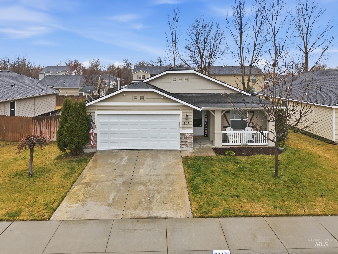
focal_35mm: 24
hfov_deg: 71.6
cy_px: 127
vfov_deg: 56.8
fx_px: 234
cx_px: 169
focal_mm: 8.7
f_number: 1.8
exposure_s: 1/725
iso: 100
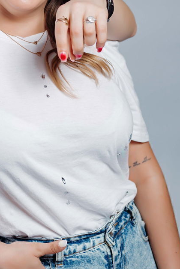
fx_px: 913
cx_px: -36
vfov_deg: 16.6
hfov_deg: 11.1
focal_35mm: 122
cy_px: 34
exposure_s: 1/200
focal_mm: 50
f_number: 3.2
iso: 320
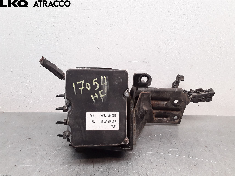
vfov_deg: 49.7
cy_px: 88
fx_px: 190
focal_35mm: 28
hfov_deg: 63.4
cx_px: 118
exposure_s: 1/100
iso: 100
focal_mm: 2.91
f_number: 1.9
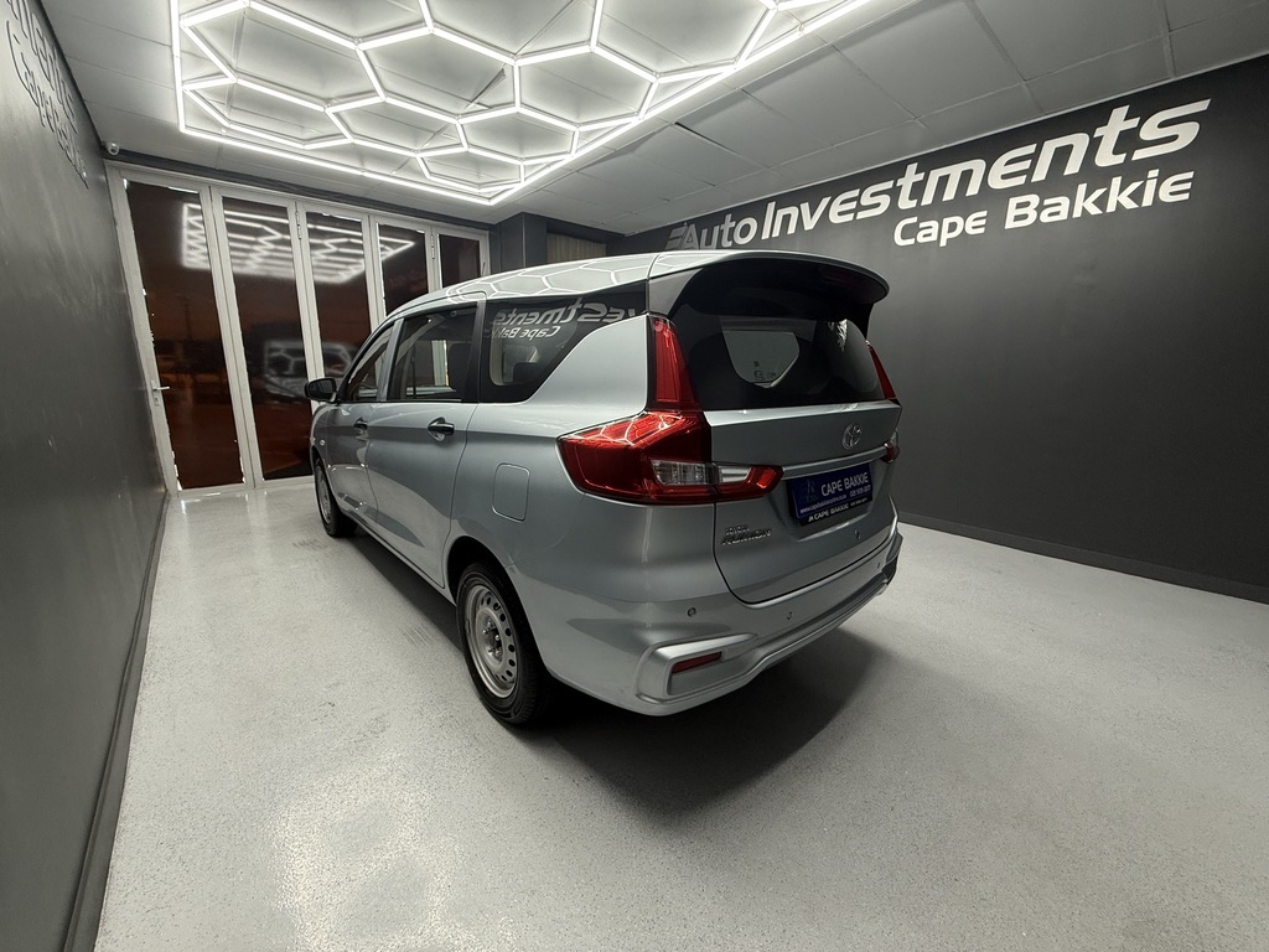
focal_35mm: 14
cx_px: 634
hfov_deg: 102.1
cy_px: 476
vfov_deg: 85.7
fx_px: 513
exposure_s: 1/100
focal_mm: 2.22
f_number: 2.2
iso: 125
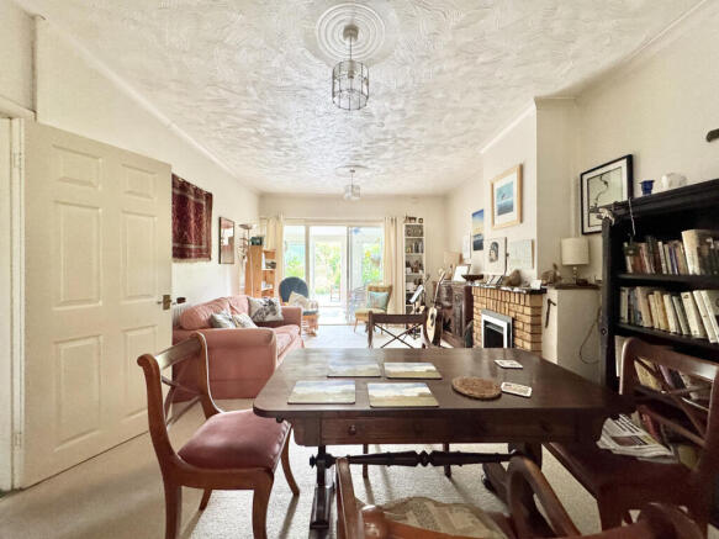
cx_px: 360
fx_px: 291
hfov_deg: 102.1
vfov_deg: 85.7
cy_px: 270
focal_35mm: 14
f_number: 2.2
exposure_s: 1/65
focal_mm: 2.22
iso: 320
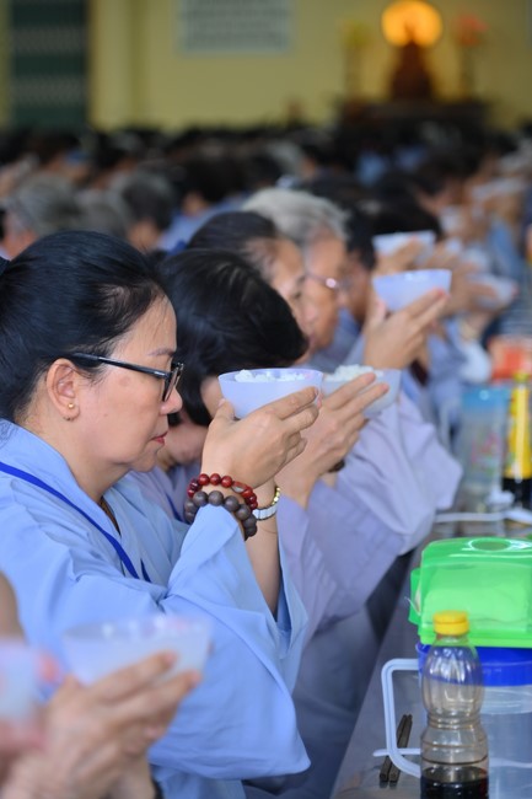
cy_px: 400
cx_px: 266
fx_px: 2329
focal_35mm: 105
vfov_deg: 19.5
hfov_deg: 13.0
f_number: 4
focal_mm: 105
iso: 200
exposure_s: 1/60
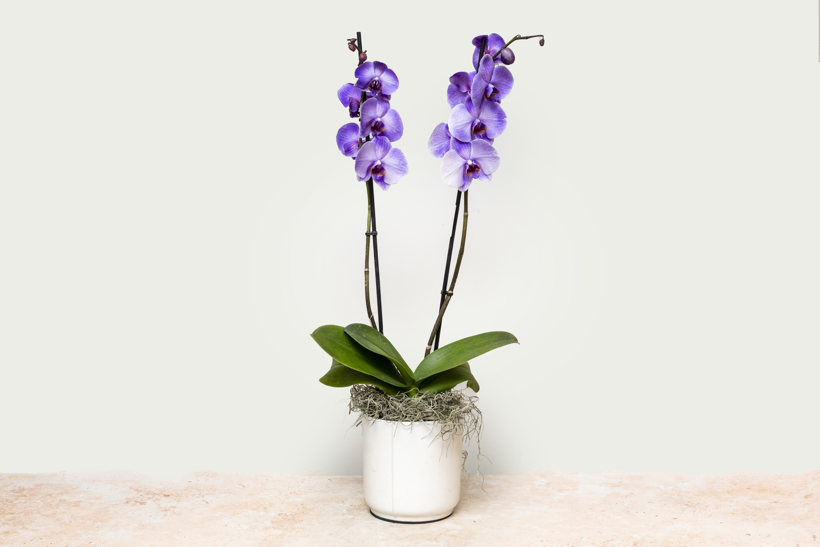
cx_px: 410
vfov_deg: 33.4
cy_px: 274
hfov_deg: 48.5
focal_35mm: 40
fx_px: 911
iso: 500
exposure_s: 1/125
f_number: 8
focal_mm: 26.5
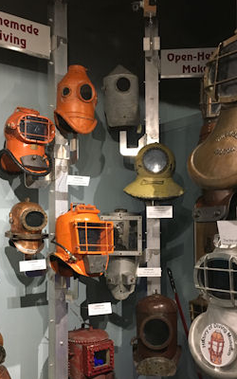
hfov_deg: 31.2
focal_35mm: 41
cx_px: 108
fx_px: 424
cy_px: 219
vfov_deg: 48.0
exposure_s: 1/24
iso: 200
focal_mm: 4.15
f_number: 2.2
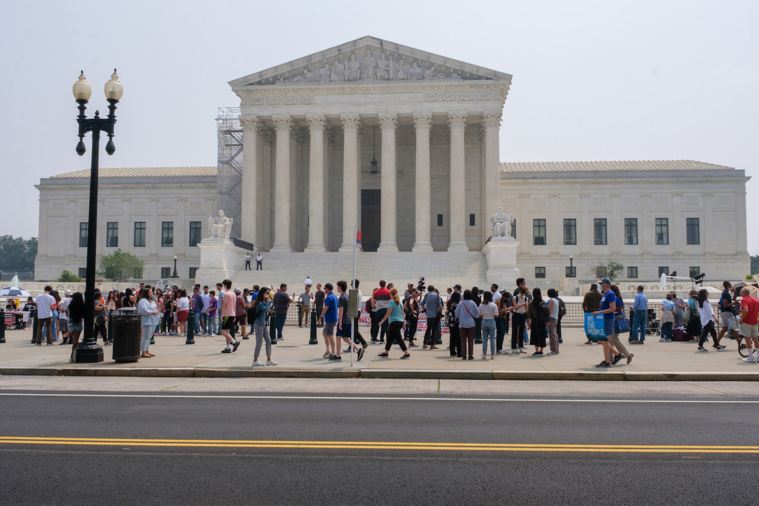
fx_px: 738
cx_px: 380
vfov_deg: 37.9
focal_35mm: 35
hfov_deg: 54.4
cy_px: 253
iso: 320
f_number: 16
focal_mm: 23
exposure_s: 1/200
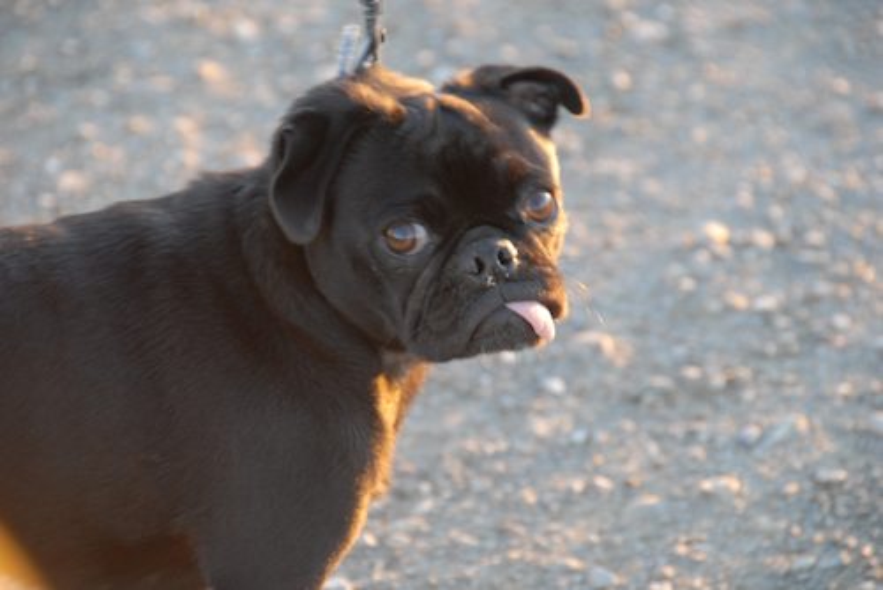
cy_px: 295
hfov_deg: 6.9
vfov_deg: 4.6
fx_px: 7362
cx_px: 442
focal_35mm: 300
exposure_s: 1/60
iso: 500
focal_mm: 200
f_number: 5.6
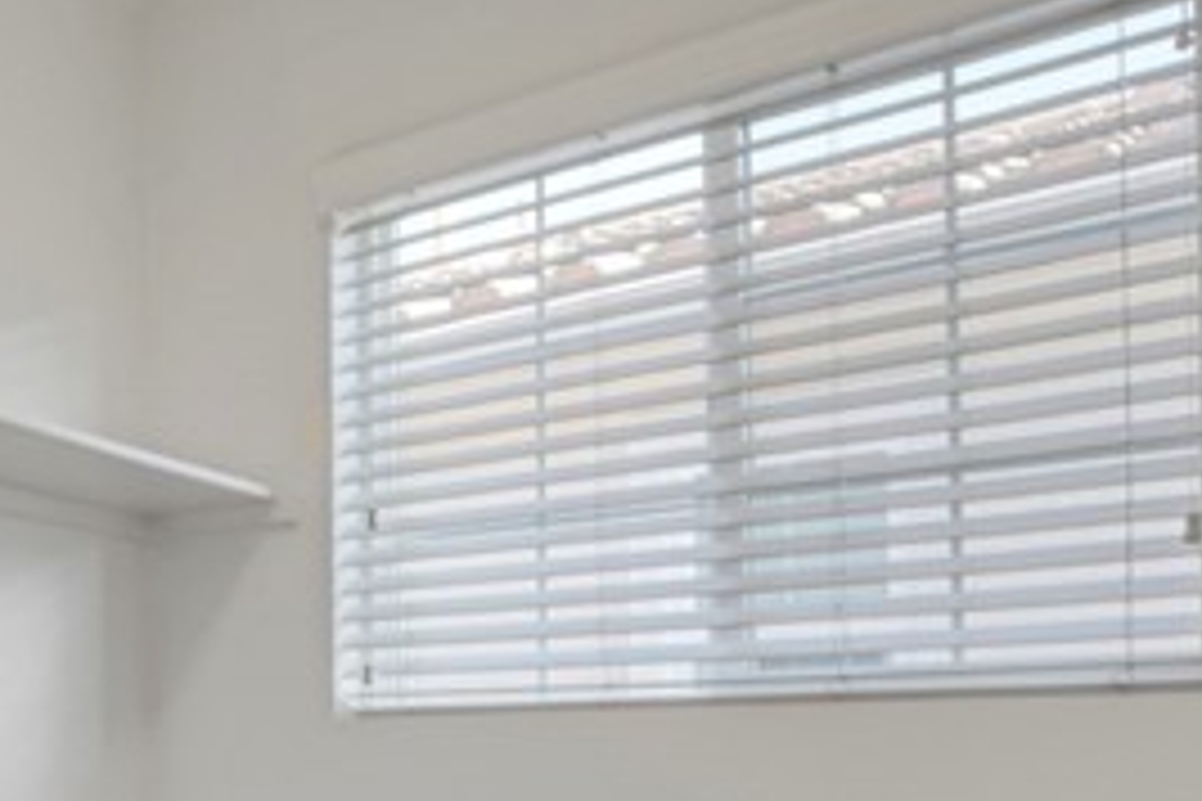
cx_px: 234
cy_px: 808
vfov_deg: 33.6
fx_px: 1202
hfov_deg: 49.9
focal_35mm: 36
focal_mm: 10
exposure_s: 1/20
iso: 100
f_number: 4.5
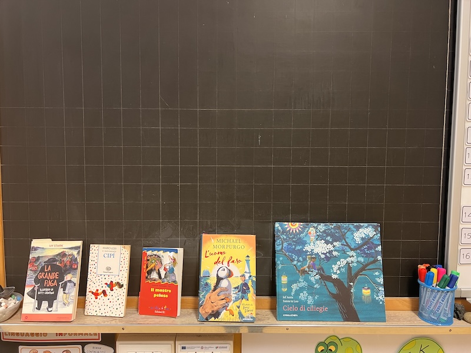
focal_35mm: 26
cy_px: 176
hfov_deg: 67.3
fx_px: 354
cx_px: 236
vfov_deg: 53.1
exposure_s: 1/50
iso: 160
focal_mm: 5.7
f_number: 1.5
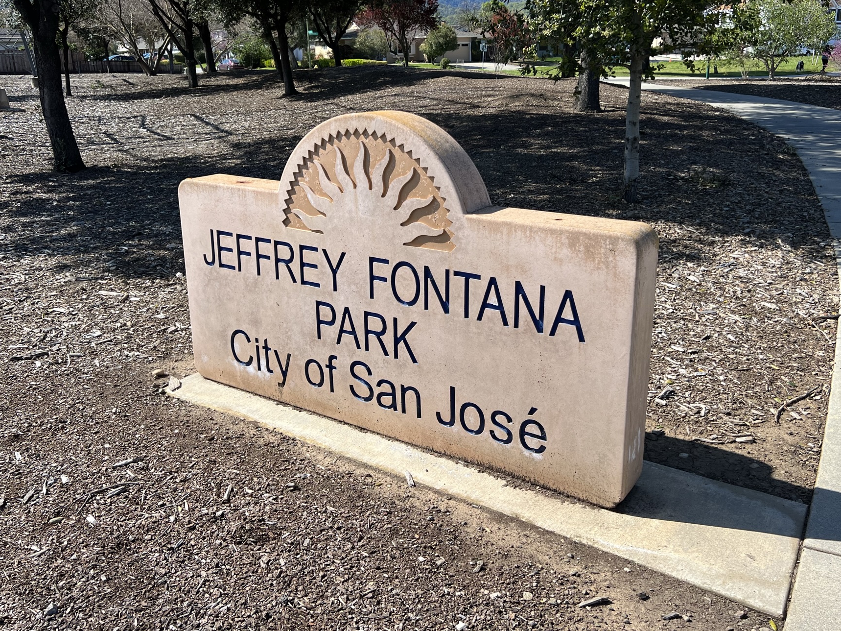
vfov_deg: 45.2
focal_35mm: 31
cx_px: 428
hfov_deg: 58.4
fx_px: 753
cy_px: 258
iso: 50
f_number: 1.5
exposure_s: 1/2994
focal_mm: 5.7
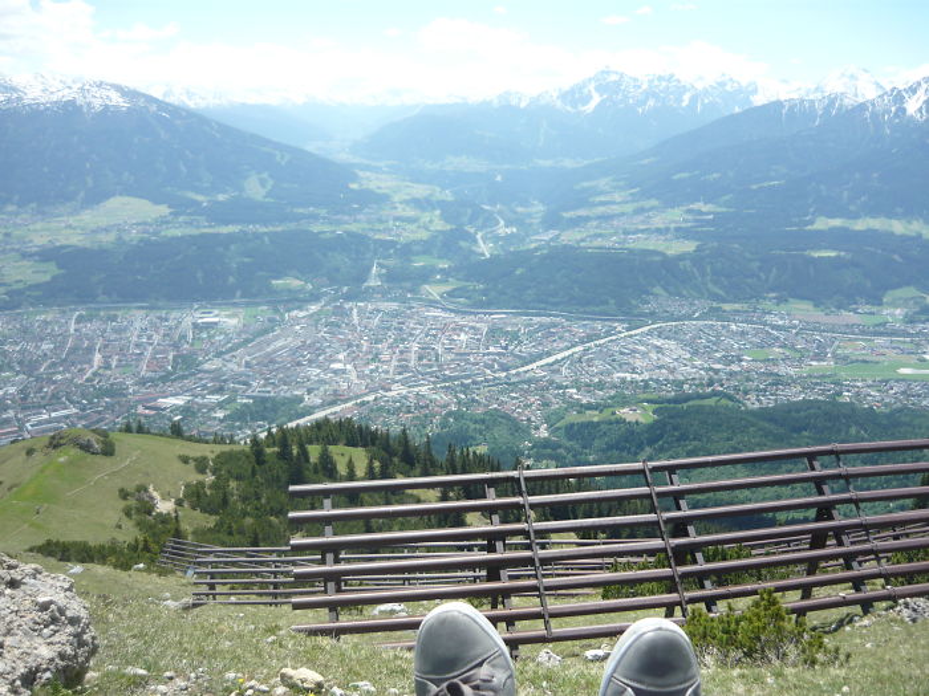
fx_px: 886
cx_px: 464
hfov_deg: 55.4
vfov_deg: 42.9
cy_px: 348
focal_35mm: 33
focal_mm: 5.5
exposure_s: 1/125
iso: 100
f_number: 8
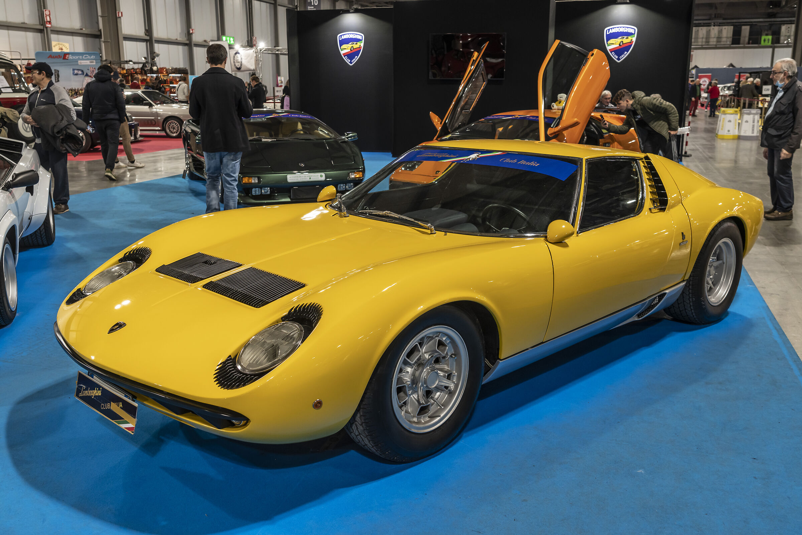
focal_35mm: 33
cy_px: 268
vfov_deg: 40.0
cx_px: 401
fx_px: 735
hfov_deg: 57.2
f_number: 5.6
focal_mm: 33
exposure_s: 1/40
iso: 1000
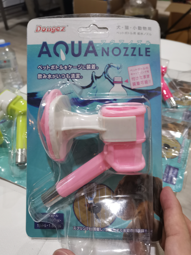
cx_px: 95
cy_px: 126
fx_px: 199
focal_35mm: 27
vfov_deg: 65.3
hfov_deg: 51.4
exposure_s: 1/33.3
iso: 400
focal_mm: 4.75
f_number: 1.8
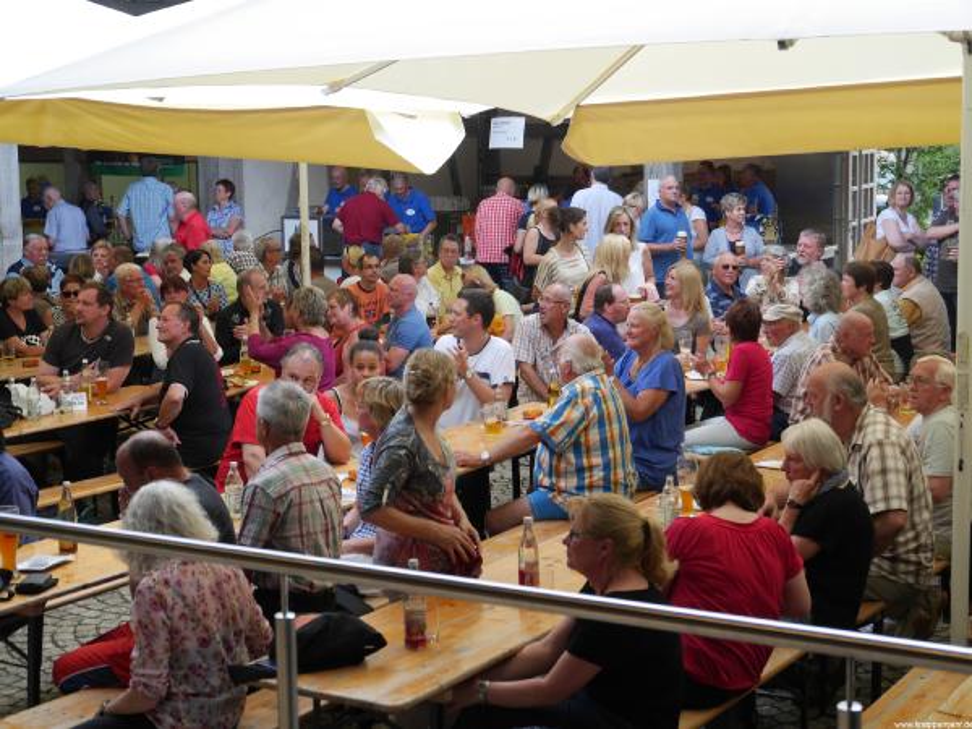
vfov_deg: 22.9
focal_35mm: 64
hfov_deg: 30.3
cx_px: 486
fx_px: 1797
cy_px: 364
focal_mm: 32
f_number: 5
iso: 250
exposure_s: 1/60
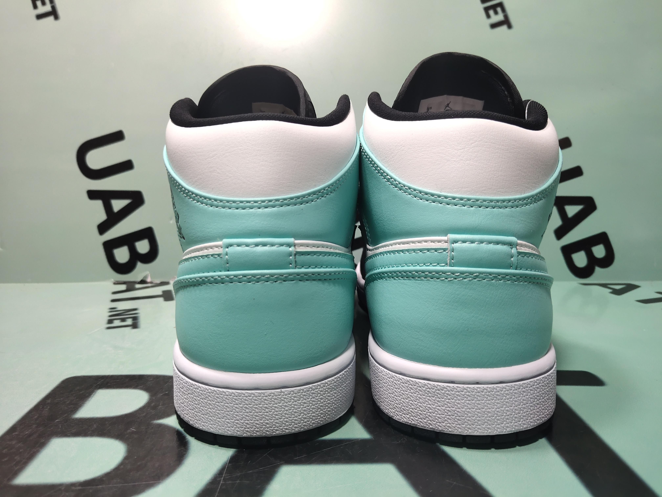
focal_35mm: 30
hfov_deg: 60.0
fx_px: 574
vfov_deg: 46.8
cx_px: 331
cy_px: 248
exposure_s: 1/100
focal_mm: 4.35
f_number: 1.79
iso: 110
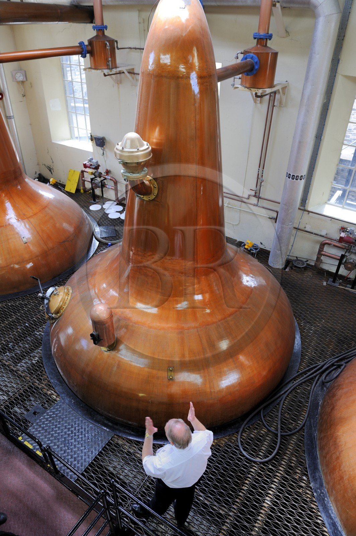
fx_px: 357
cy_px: 268
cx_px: 178
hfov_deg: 53.1
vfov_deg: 73.8
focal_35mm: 24
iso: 400
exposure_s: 1/40
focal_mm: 24
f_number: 5
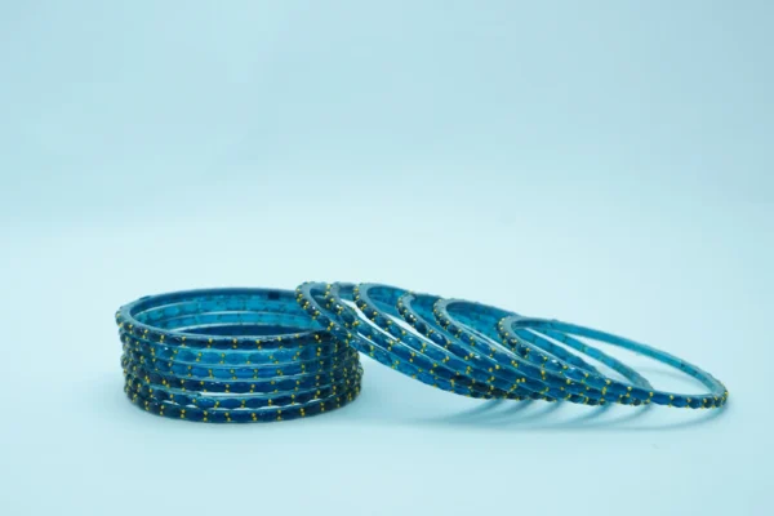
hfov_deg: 32.9
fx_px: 1311
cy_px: 258
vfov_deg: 22.3
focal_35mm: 61
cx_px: 387
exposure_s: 1/250
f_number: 6.3
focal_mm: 41
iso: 640
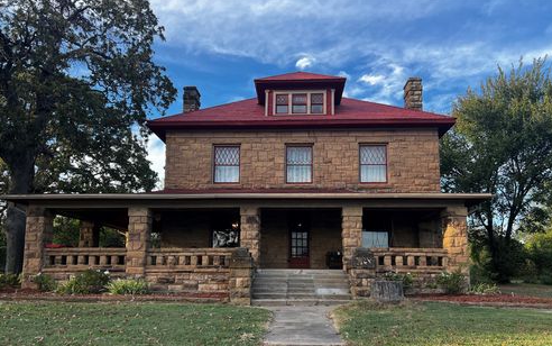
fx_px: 421
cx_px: 279
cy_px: 206
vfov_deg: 44.4
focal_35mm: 28
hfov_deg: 66.4
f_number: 1.5
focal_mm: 5.7
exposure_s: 1/473
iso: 50
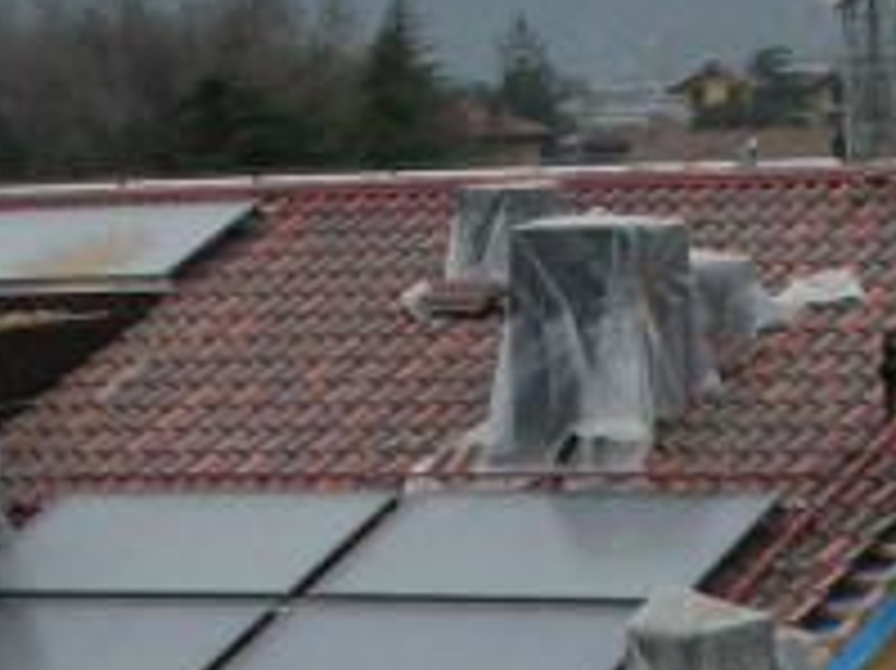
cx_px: 612
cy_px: 1124
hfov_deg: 11.0
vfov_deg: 8.0
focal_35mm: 180
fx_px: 4656
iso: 172
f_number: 3
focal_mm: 5.8
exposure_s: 1/60.1
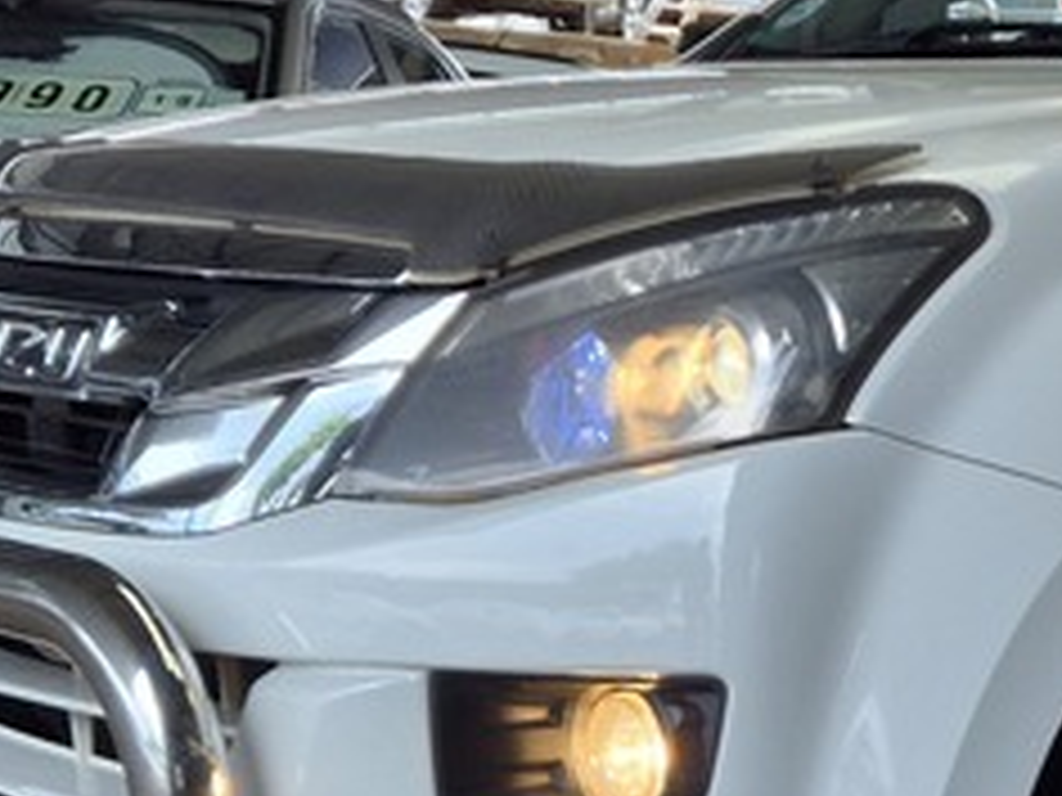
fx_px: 3068
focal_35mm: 100
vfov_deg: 14.8
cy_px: 459
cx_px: 1125
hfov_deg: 19.0
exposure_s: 1/336
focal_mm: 5.4
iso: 25
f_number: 1.8
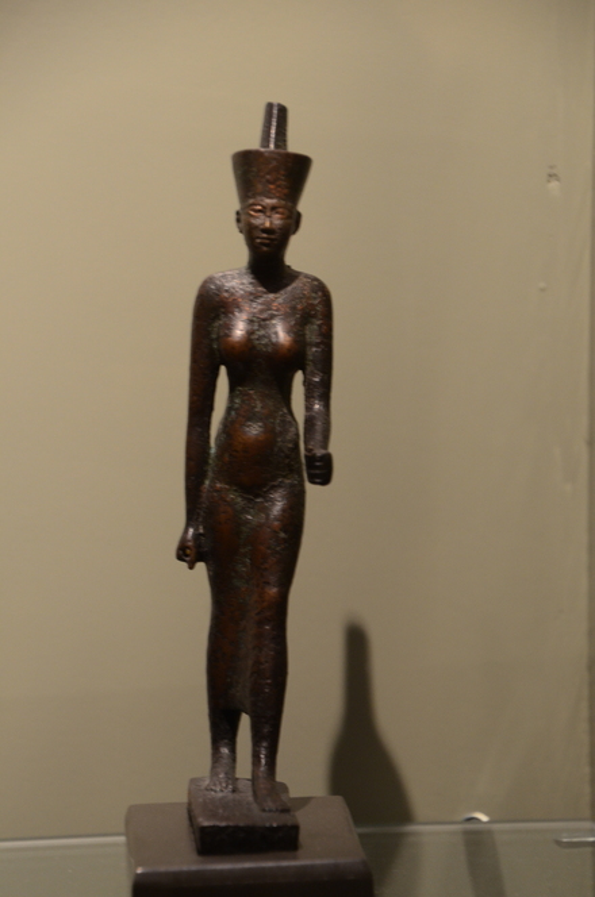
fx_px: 3734
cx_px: 298
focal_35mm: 150
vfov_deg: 13.7
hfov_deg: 9.1
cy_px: 448
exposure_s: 1/20
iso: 1000
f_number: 5.6
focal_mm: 100
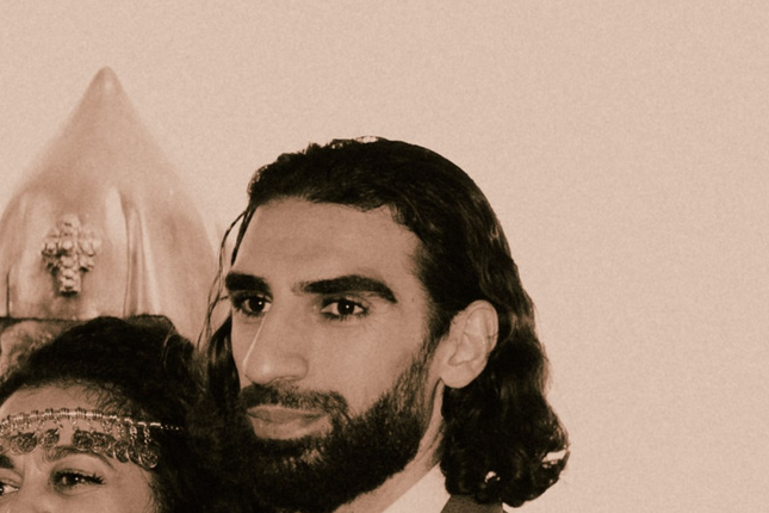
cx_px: 701
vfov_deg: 4.9
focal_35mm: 278
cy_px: 724
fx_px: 5938
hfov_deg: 7.4
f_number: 5
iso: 2000
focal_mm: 70
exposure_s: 1/40
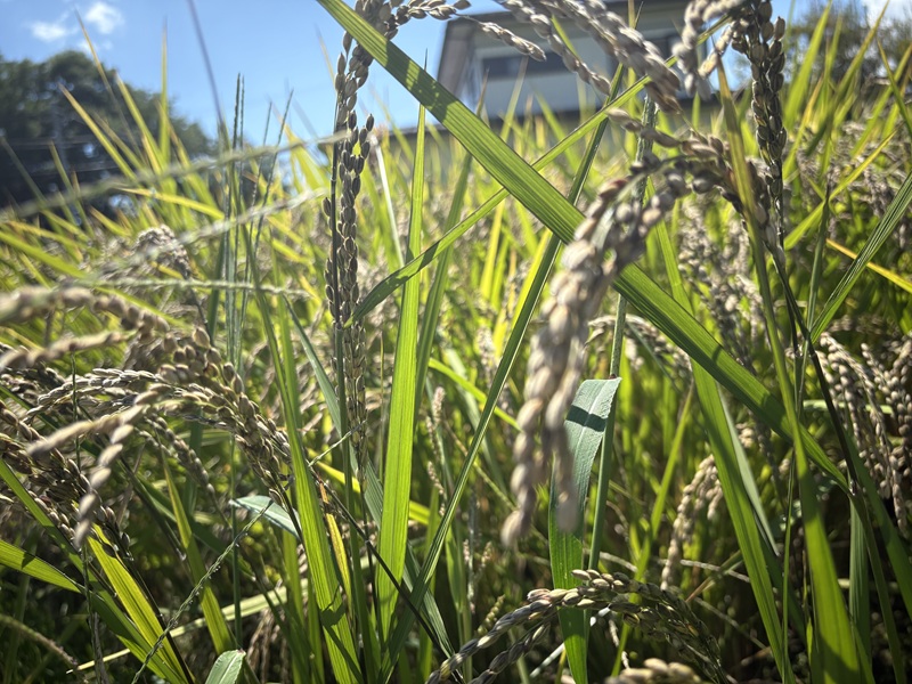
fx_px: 685
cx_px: 456
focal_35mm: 26
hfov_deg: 67.3
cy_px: 342
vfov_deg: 53.1
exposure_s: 1/1953
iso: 50
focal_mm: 5.96
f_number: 1.6
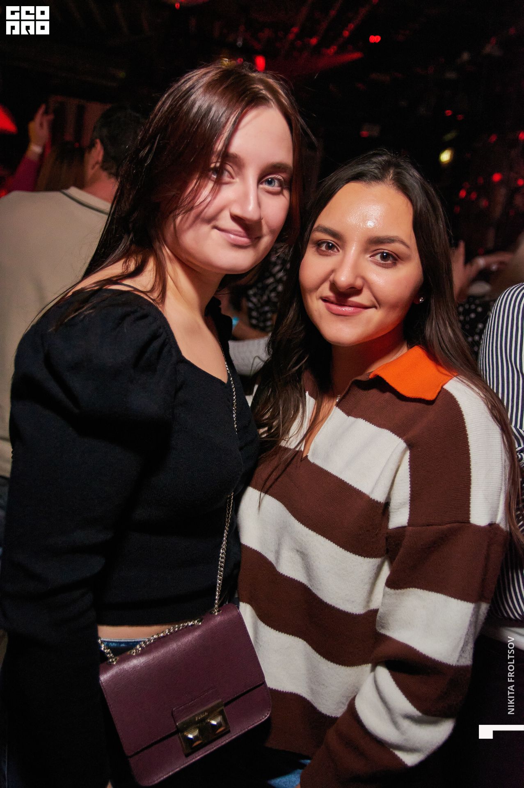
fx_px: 787
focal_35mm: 36
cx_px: 262
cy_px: 394
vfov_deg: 53.2
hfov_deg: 36.8
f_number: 2.8
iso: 2500
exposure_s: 1/100
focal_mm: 24
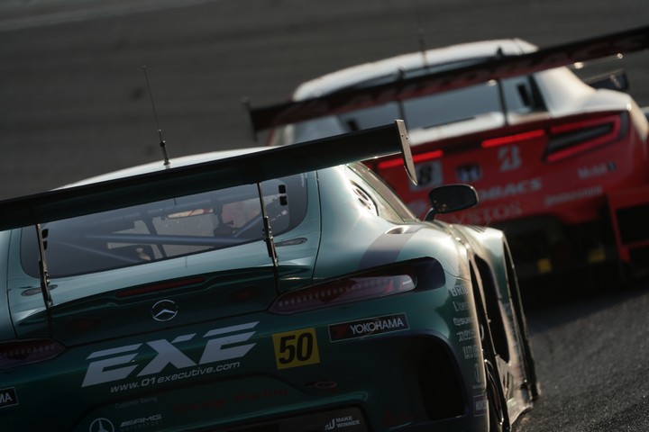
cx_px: 324
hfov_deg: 3.4
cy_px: 216
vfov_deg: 2.3
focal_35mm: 600
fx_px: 10816
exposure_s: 1/1000
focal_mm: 600
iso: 200
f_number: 6.3
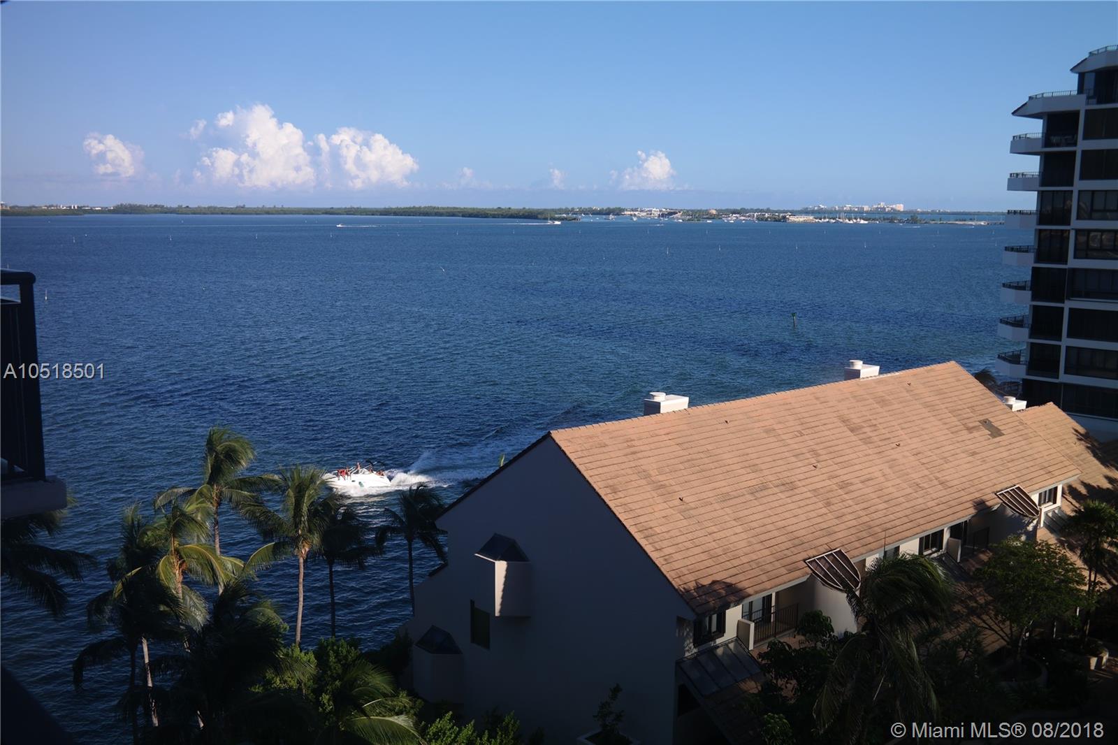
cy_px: 372
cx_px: 559
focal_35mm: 33
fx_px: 1025
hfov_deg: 57.2
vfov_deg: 40.0
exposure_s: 1/160
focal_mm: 22
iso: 100
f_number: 5
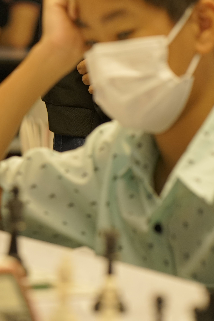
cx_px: 71
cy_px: -78
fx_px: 2113
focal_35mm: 237
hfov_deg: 5.8
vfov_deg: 8.6
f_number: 2.8
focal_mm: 85
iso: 1000
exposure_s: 1/160
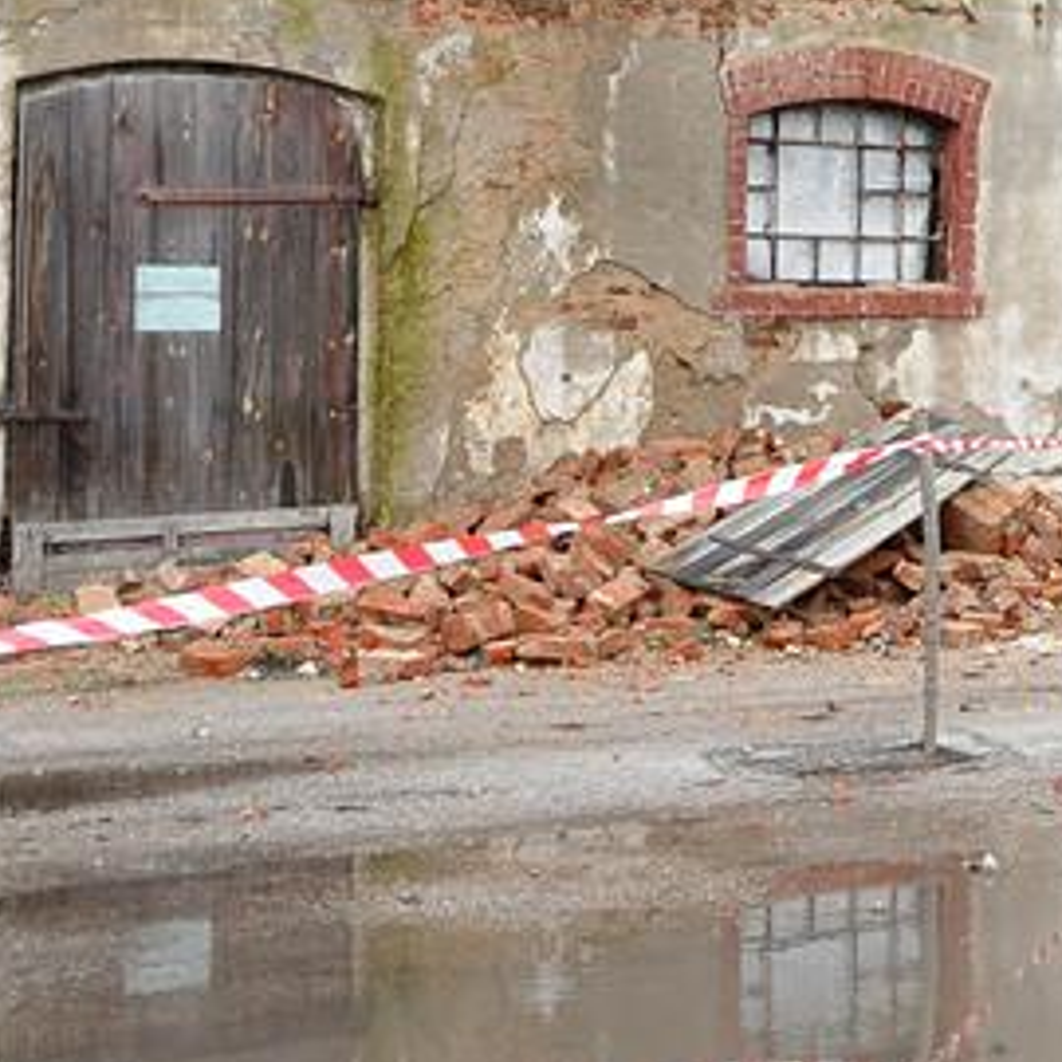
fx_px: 2927
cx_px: 1562
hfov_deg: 18.4
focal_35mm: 84
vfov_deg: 20.4
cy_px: 250
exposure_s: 1/250
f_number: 8
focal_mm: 21
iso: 1000
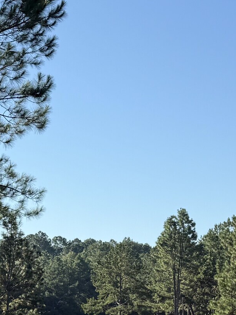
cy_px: 267
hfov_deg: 16.1
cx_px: 203
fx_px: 827
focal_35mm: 91
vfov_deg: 21.2
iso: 80
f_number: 1.78
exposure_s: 1/3425
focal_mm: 6.76
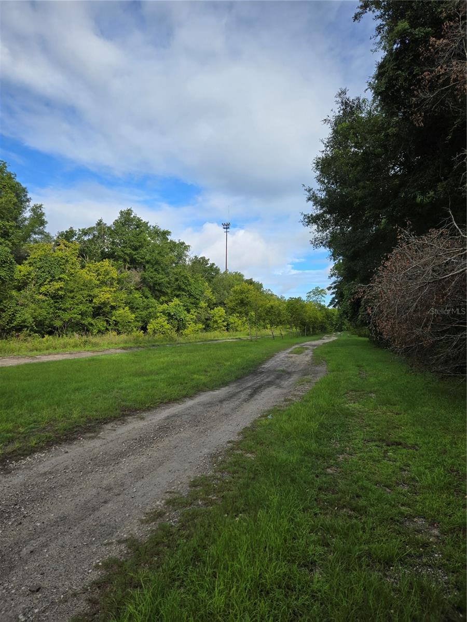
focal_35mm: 23
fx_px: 414
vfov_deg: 73.9
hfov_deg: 58.9
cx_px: 234
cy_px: 311
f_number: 1.8
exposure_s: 1/1262
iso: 25
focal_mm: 5.4
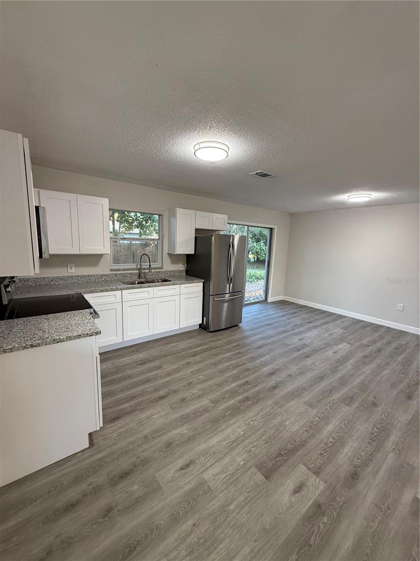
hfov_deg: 85.7
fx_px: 226
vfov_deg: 102.1
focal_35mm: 14
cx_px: 210
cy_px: 280
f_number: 2.2
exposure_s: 1/120
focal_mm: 2.22
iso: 320
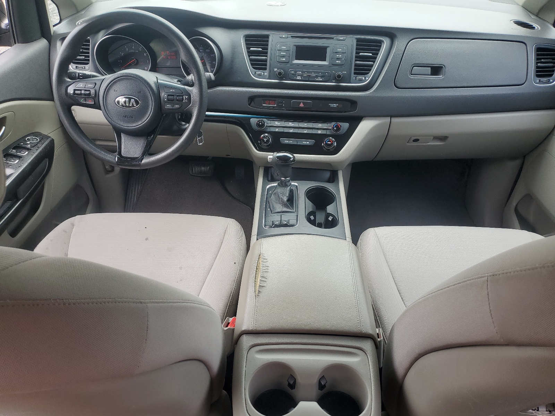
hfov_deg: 67.3
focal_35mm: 26
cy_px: 208
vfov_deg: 53.1
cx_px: 278
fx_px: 417
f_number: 1.5
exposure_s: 1/250
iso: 50
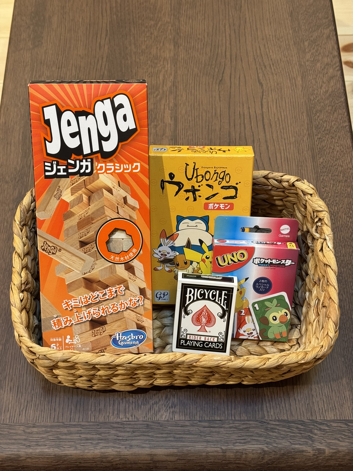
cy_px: 236
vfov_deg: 39.7
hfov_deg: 30.3
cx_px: 176
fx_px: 653
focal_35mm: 48
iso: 250
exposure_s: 1/50
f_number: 1.78
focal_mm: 6.76
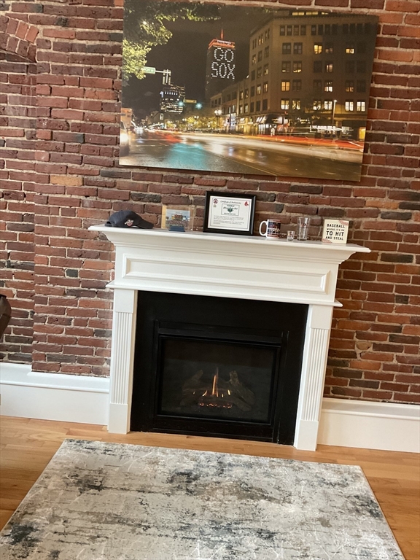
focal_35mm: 29
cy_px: 280
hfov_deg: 48.2
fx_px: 469
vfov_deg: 61.7
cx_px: 210
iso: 200
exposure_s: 1/60
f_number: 1.8
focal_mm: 3
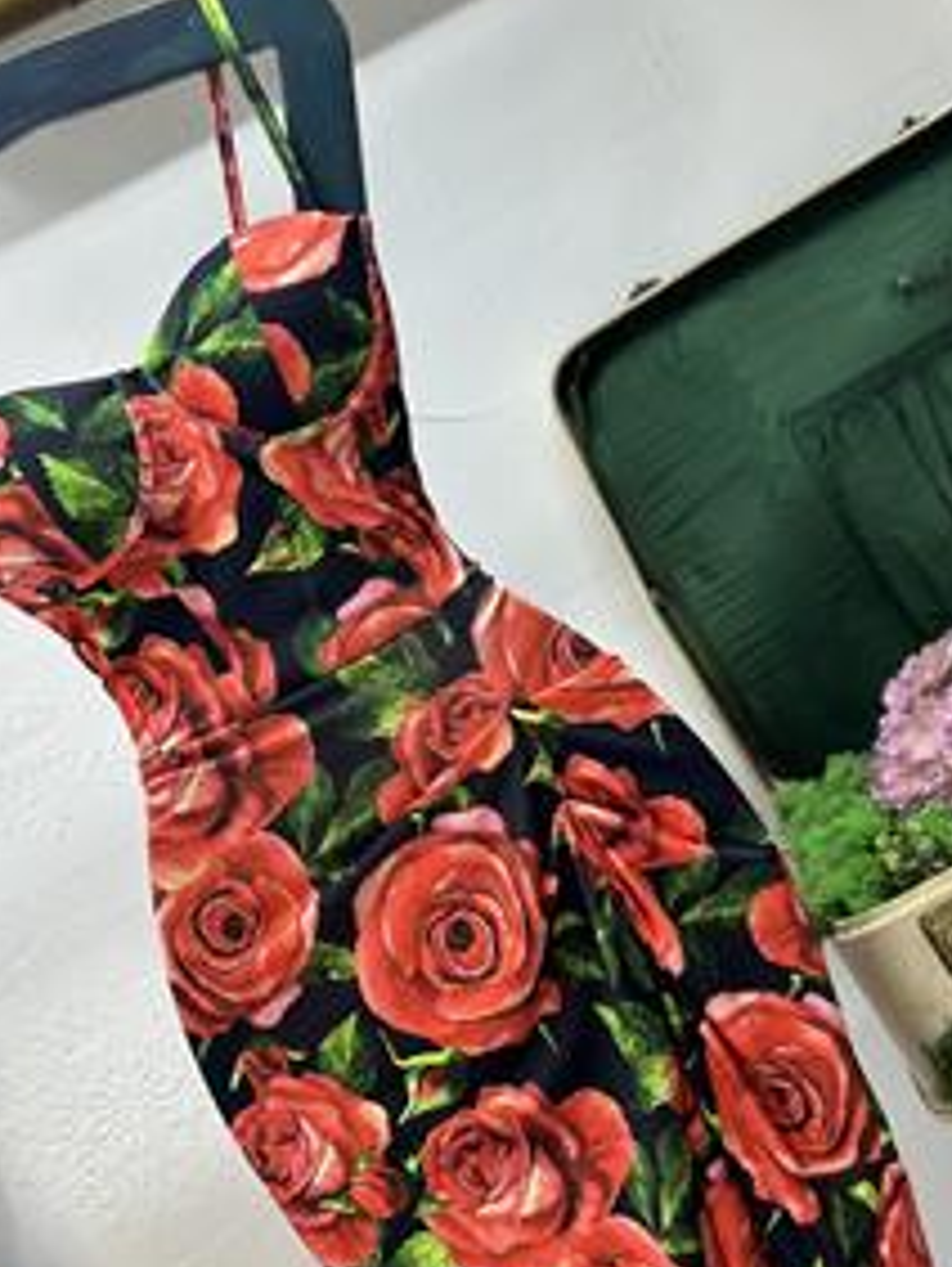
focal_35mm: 68
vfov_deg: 28.4
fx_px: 2490
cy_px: 786
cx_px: 350
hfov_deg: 21.6
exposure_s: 1/100
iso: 100
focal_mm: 6.86
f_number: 1.78
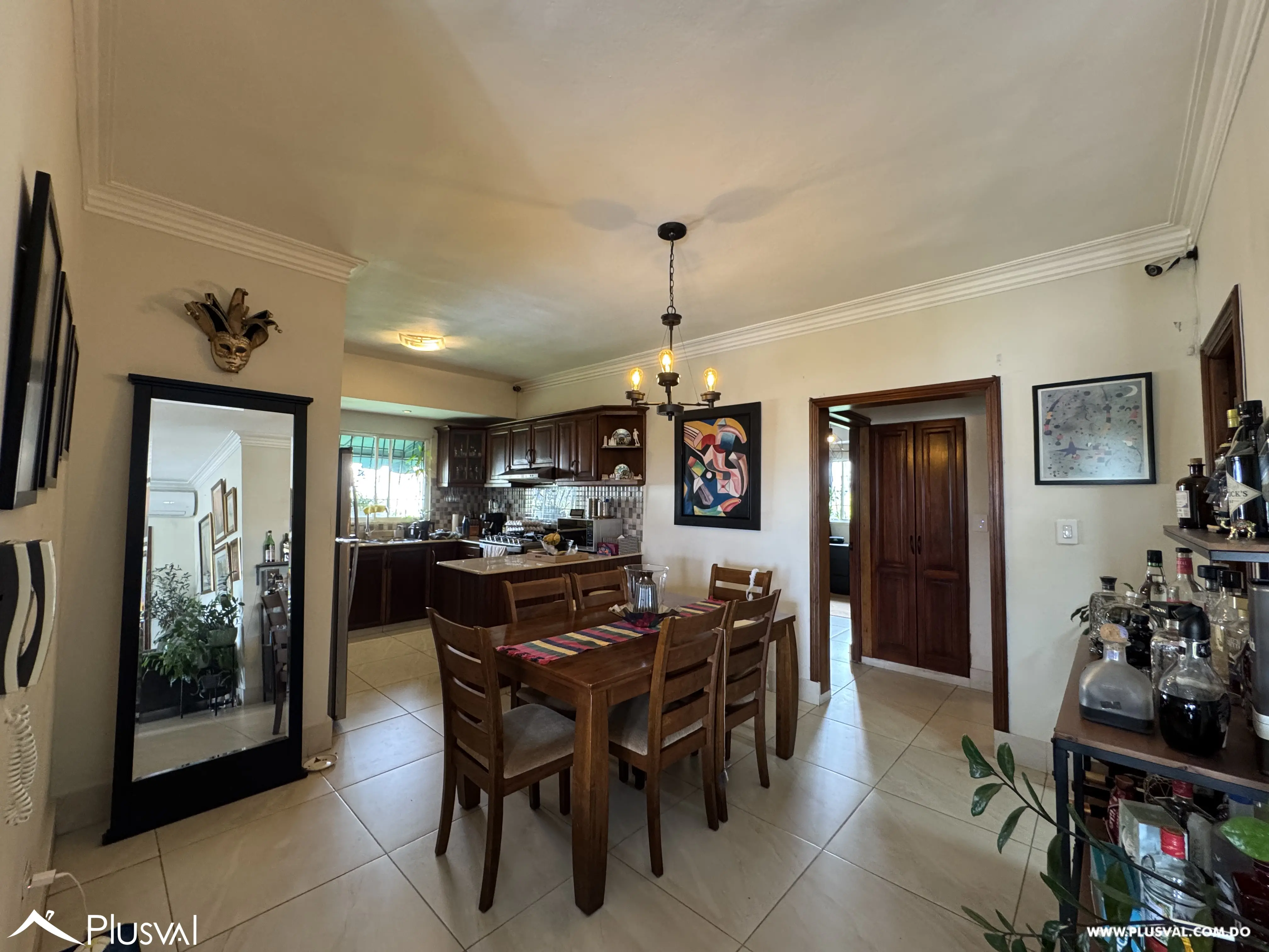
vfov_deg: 85.7
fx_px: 513
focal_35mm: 14
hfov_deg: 102.1
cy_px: 476
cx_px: 634
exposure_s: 1/60
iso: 250
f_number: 2.2
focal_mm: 2.22
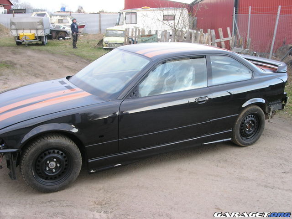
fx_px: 321
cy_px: 110
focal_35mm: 38
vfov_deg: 37.7
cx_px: 146
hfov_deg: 49.0
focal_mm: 7.8
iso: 100
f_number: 2.8
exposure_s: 1/45
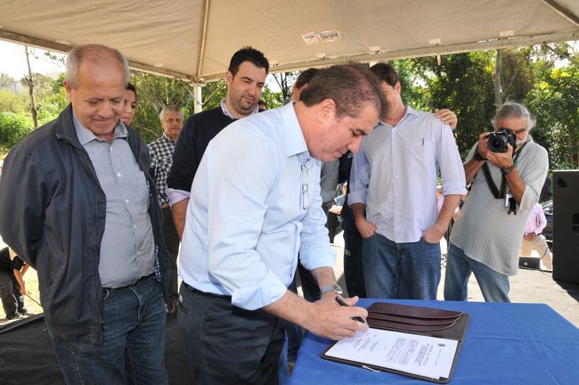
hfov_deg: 70.5
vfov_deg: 50.3
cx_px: 290
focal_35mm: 26
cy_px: 192
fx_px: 410
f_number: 8
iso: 400
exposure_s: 1/160
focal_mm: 17
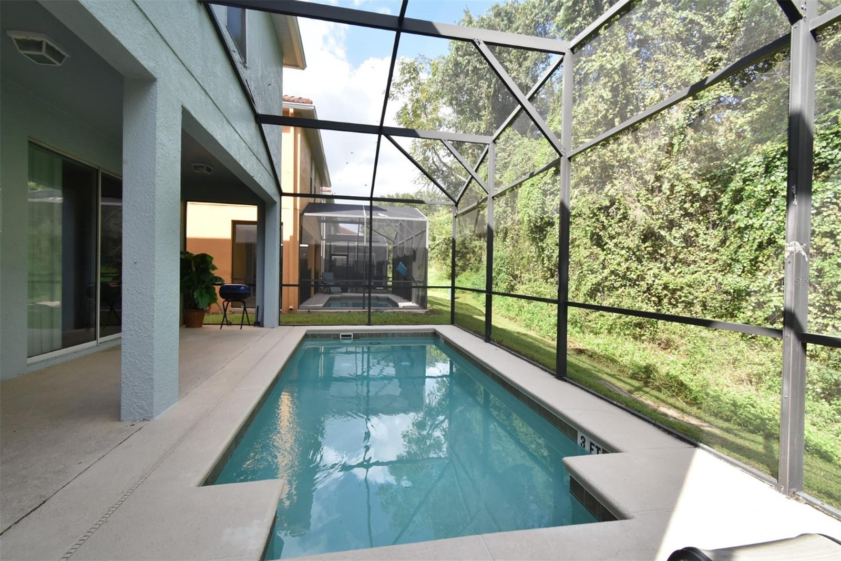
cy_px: 280
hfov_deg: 100.4
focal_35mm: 15
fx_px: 350
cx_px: 420
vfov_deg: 77.3
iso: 640
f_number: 8
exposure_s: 1/250
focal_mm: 10
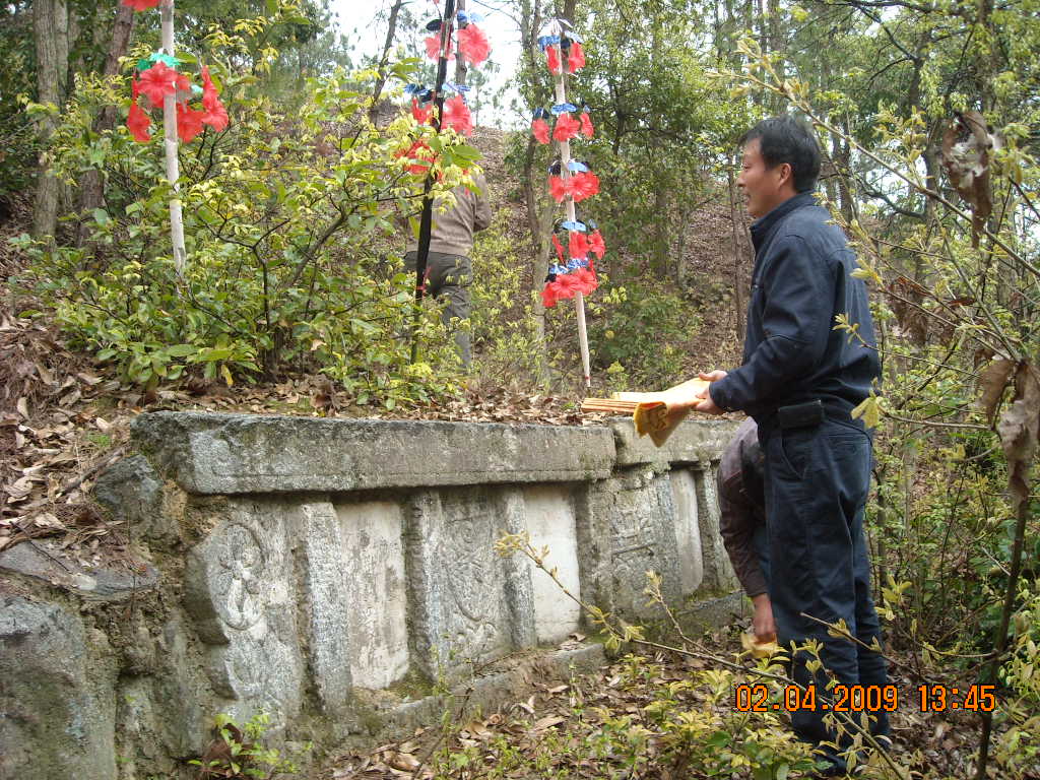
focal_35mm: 35
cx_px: 520
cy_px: 390
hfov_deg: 52.6
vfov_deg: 40.7
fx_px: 1052
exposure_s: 1/60
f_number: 2.8
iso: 91
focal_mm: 5.7
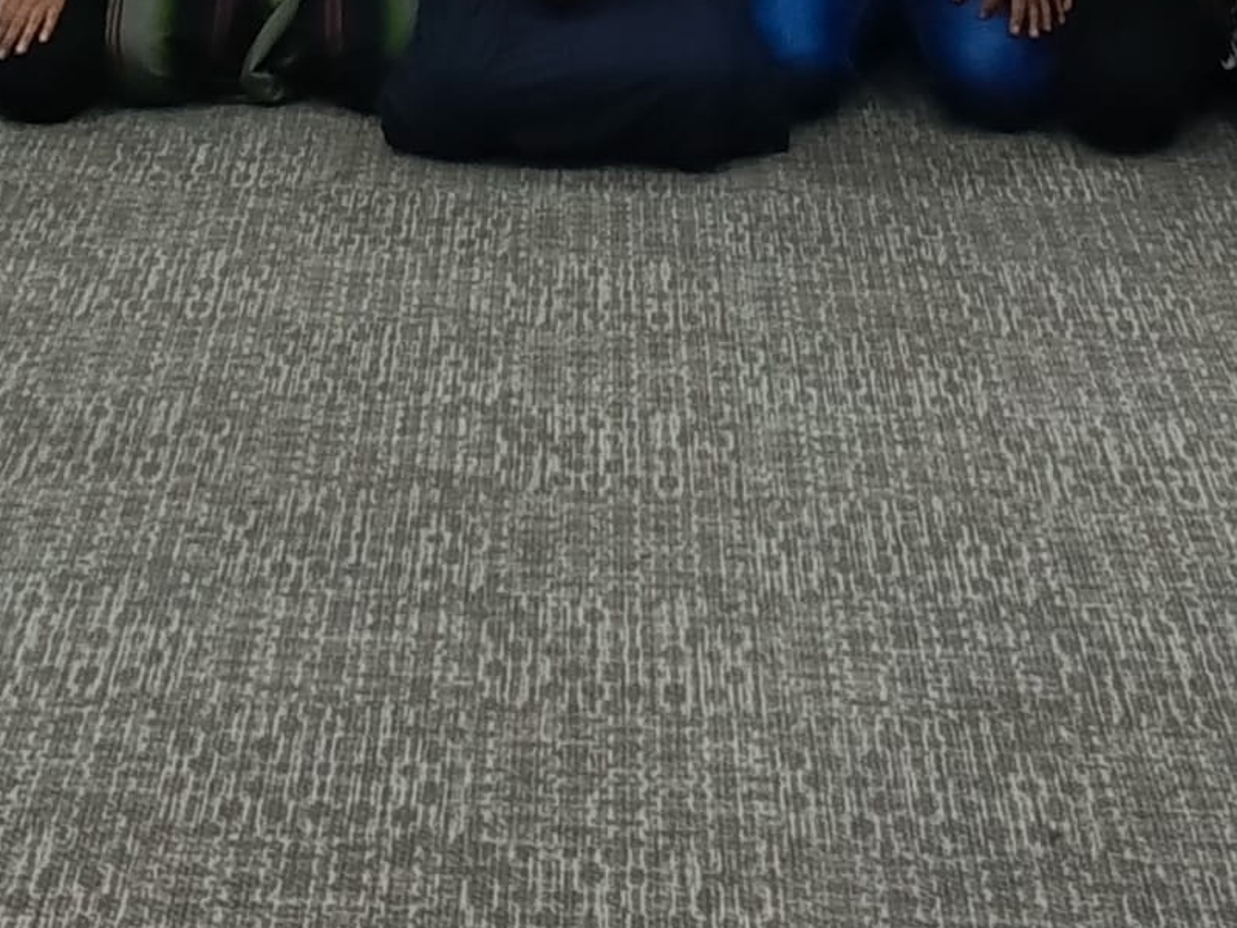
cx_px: 286
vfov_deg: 11.1
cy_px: -1056
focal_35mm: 119
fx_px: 4252
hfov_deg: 16.5
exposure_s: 1/50
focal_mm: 5.25
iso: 2680
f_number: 1.75
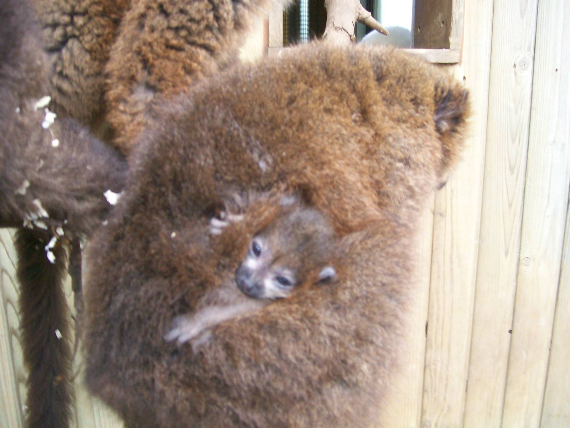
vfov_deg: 40.7
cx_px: 285
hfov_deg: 52.6
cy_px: 214
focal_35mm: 35
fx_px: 576
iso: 200
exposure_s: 1/75
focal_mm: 5.8
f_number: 2.8
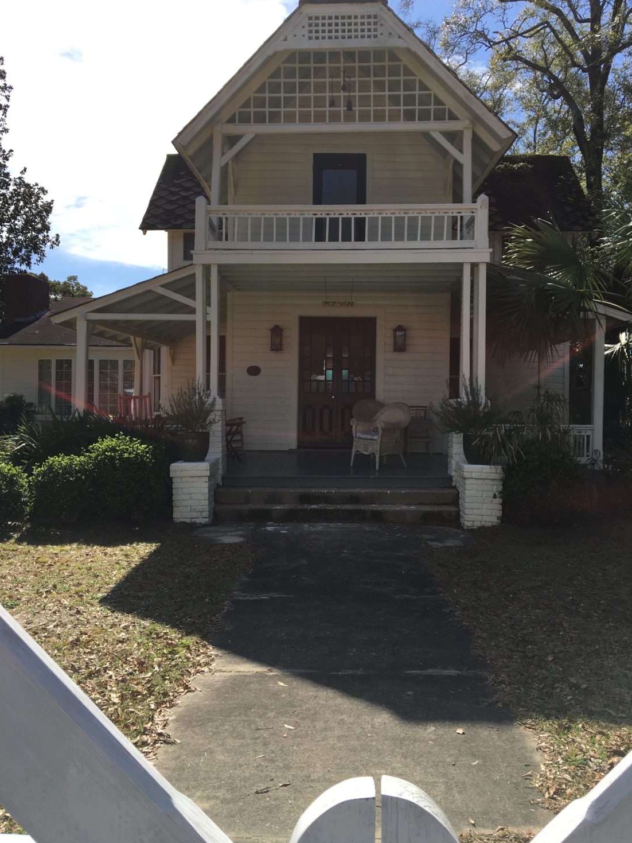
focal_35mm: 30
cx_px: 323
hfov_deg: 46.8
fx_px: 730
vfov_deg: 60.0
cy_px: 410
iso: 25
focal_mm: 4.15
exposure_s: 1/1304
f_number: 2.2
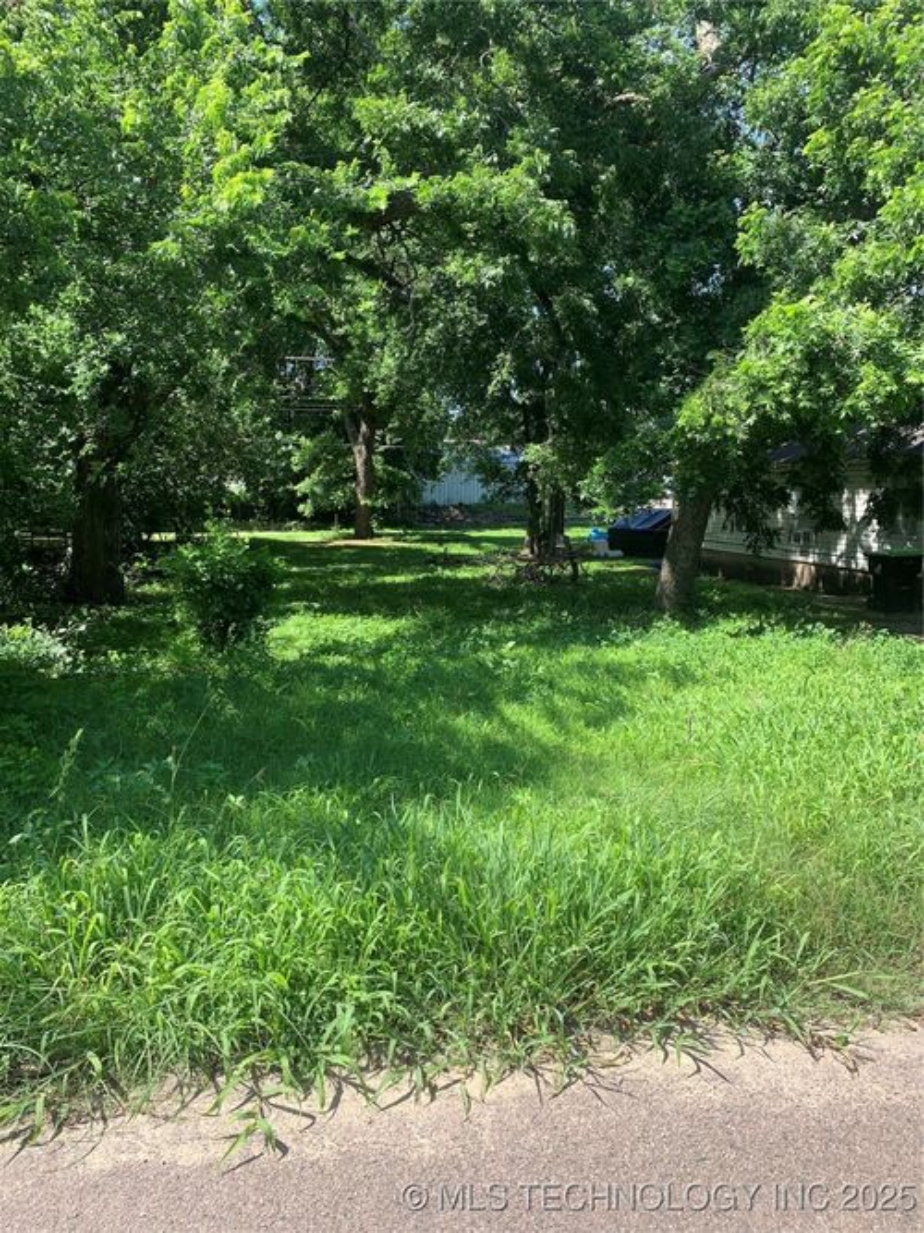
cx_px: 462
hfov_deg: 53.0
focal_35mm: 26
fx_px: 926
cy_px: 616
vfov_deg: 67.3
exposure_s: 1/631
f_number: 1.8
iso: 25
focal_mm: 4.25
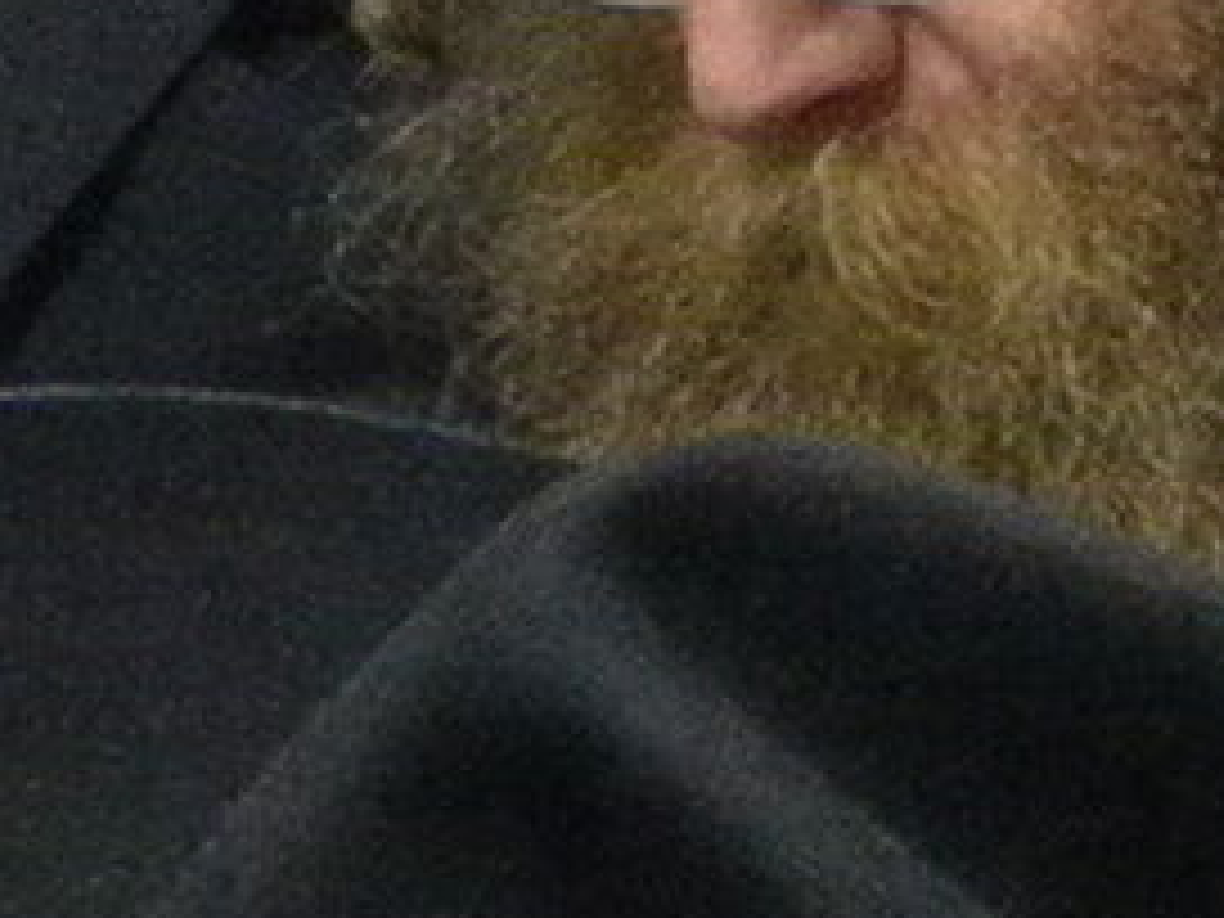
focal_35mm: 444
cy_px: -742
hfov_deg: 4.5
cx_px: 1143
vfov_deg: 3.3
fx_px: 15700
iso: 3200
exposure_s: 1/58
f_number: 4.8
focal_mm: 21.3
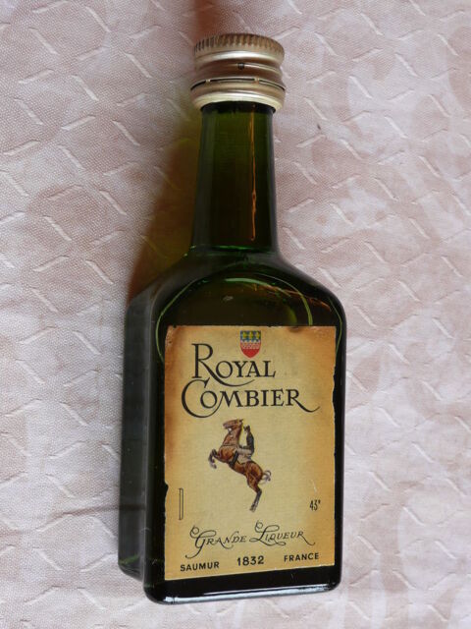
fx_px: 907
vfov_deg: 38.2
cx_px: 236
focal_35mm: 50
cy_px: 314
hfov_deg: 29.1
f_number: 4.2
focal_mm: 8.2
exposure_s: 1/30
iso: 100
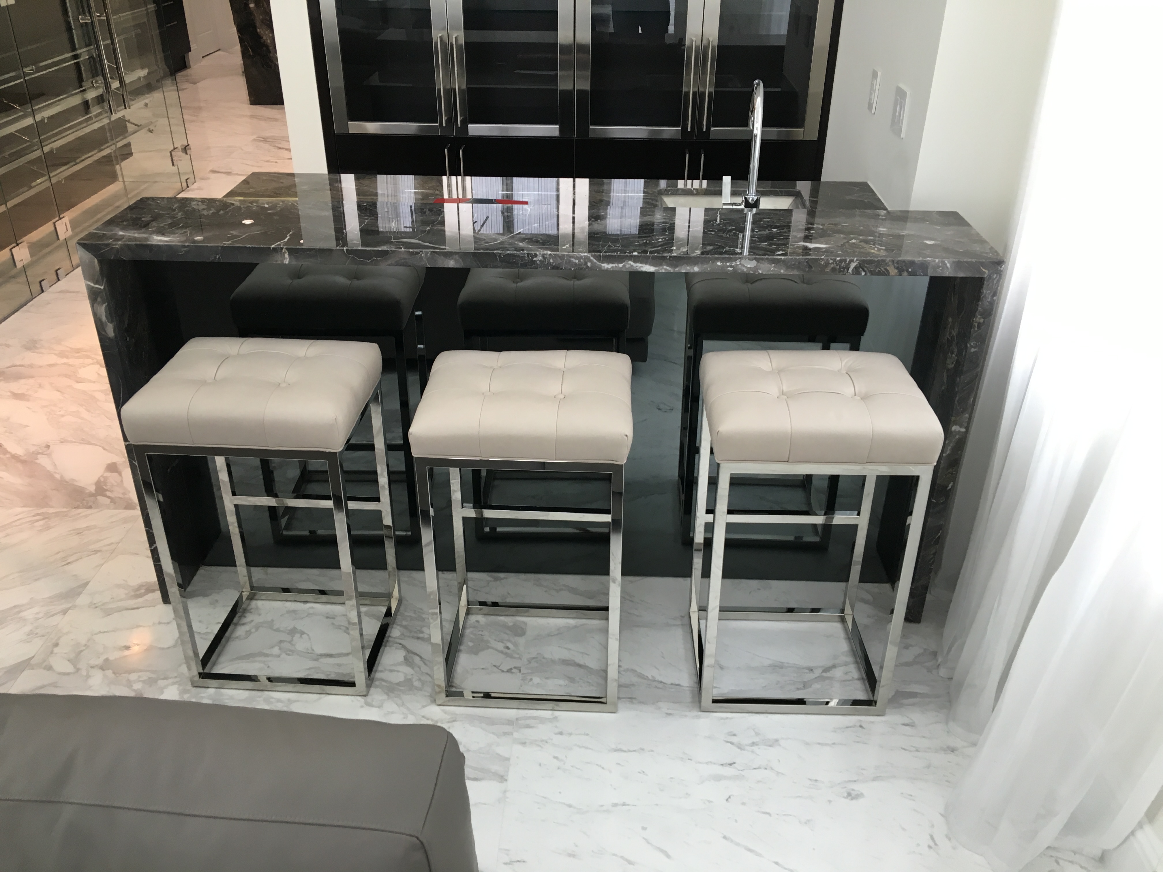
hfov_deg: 61.7
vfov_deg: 48.2
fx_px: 974
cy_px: 436
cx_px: 582
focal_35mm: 29
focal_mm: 4.15
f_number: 2.2
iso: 50
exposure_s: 1/30
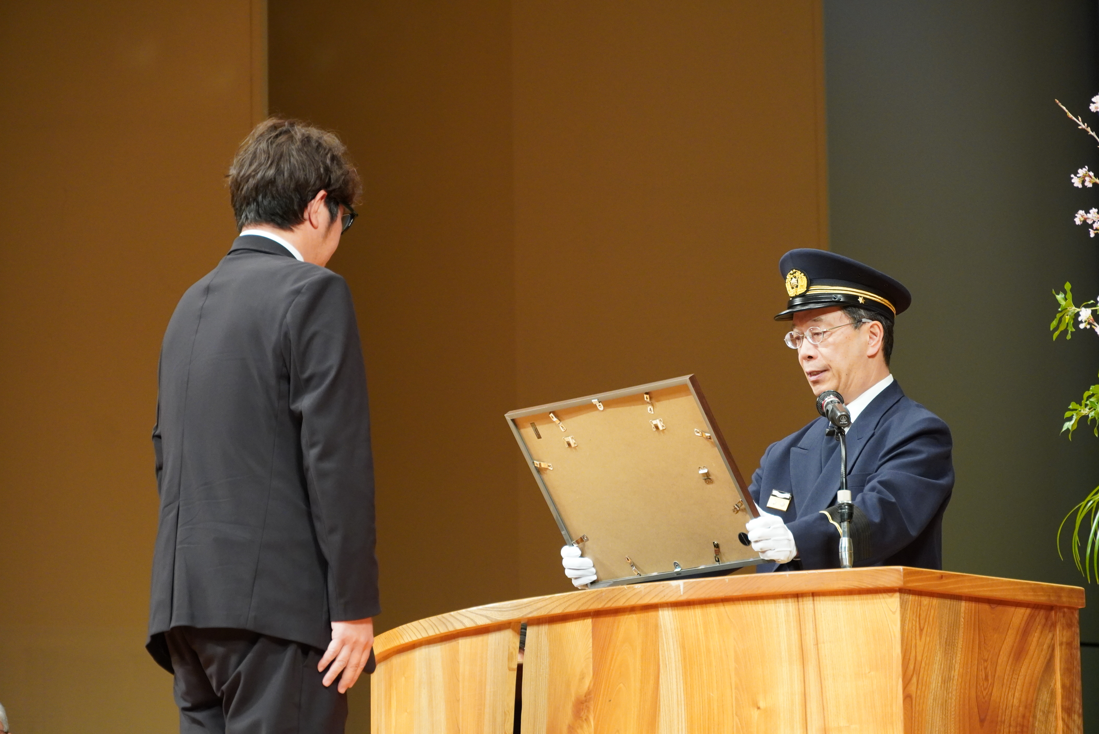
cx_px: 550
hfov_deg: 14.9
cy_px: 367
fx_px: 4215
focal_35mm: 138
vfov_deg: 10.0
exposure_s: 1/160
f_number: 5.6
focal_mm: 92
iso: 2000
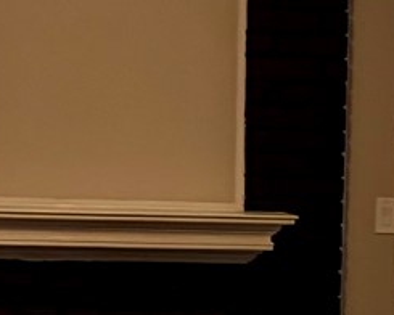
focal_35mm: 212
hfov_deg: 9.0
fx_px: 2472
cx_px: 442
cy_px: 373
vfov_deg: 7.2
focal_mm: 5.96
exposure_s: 1/60
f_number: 1.6
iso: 100
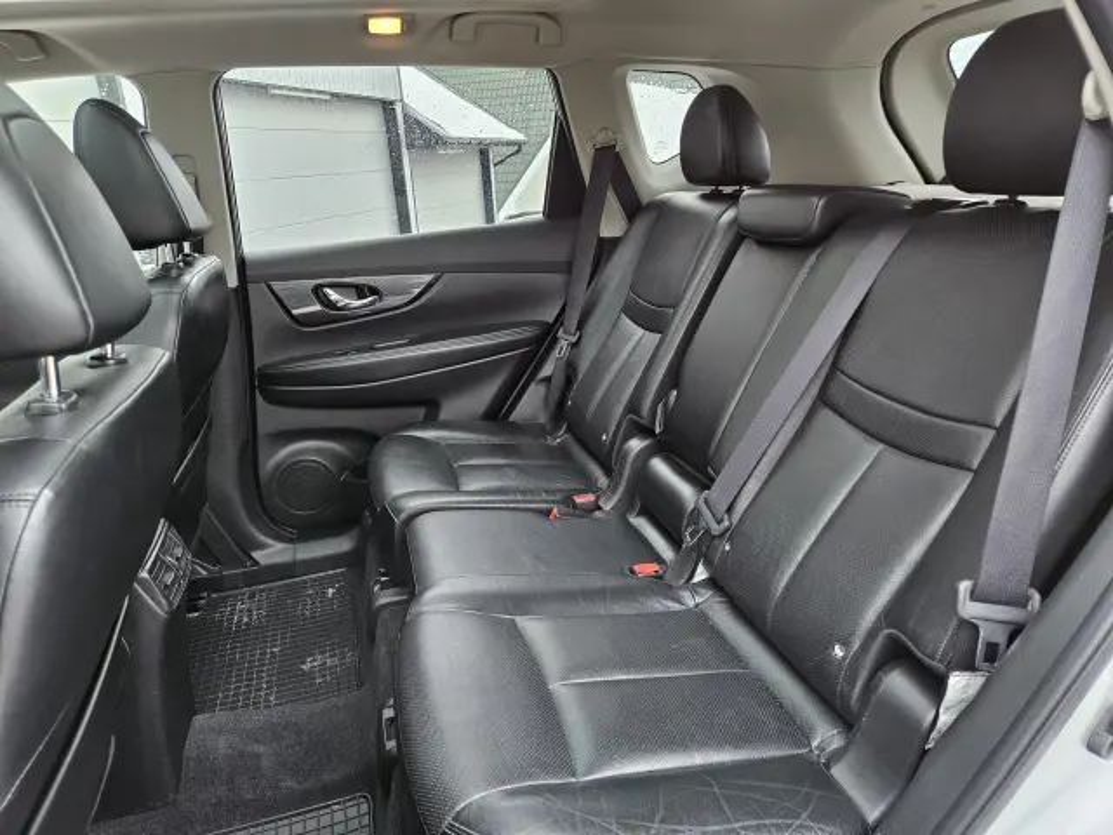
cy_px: 418
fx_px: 740
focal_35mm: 23
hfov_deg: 73.9
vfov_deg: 58.9
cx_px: 556
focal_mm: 5.4
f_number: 1.8
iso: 200
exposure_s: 1/100
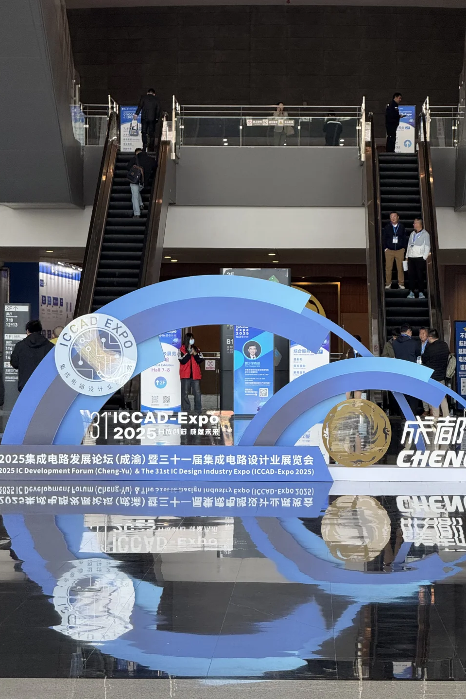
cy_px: 350
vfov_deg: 16.4
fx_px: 2426
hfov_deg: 11.0
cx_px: 248
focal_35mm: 125
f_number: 2.8
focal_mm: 15.66
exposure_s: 1/100
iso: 200
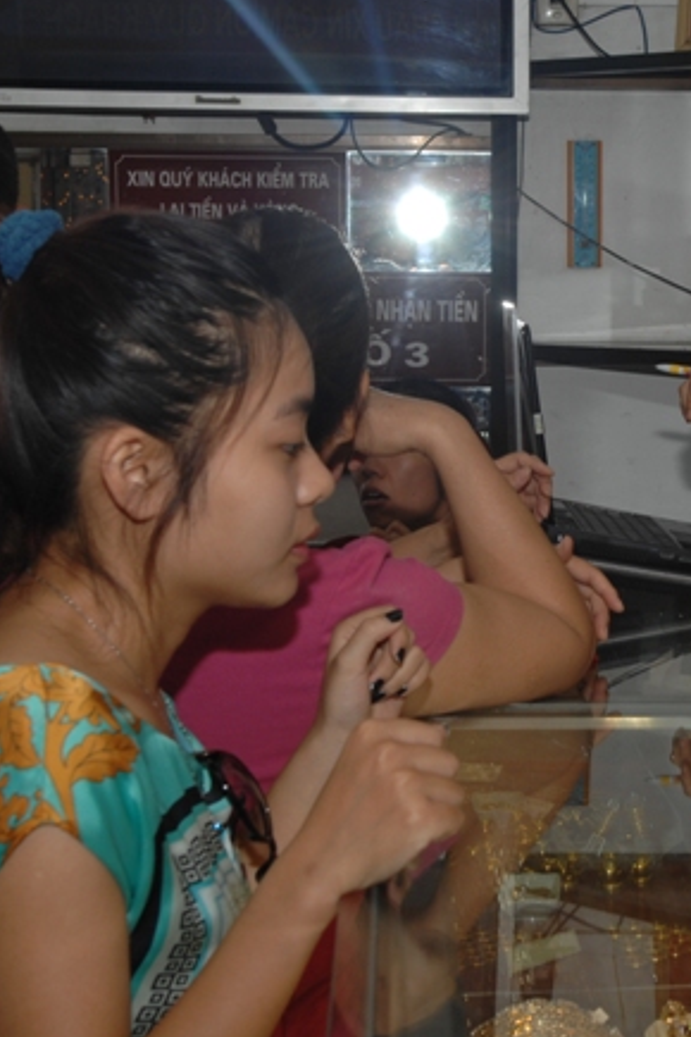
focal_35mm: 74
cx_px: 660
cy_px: 513
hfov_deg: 18.0
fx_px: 2130
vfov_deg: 27.3
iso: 200
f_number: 6.3
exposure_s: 1/200
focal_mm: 28
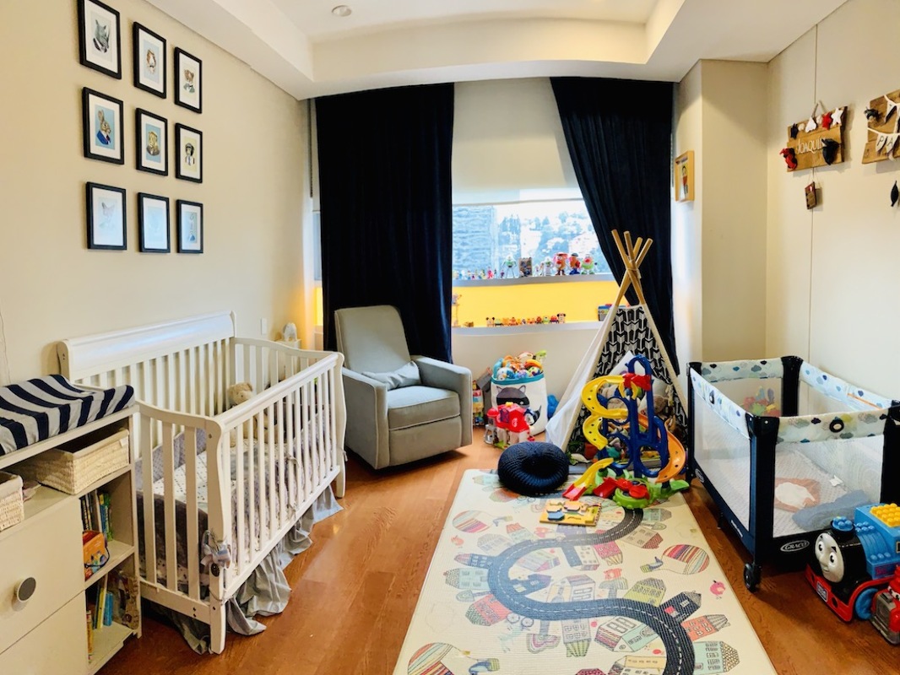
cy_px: 338
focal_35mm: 26
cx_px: 450
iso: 400
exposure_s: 1/120
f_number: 1.8
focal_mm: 4.25
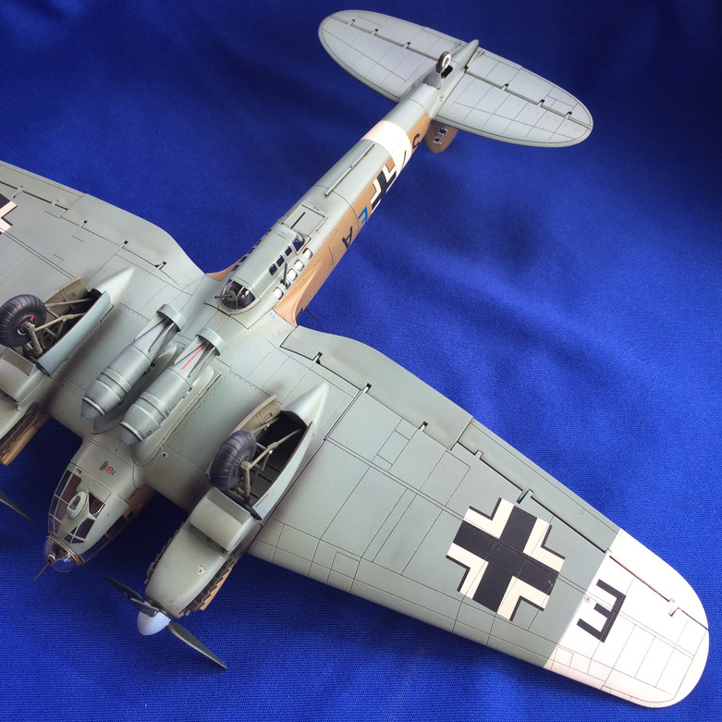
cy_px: 353
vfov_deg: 47.2
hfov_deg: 47.2
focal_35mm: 35
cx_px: 331
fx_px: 826
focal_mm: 4.15
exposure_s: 1/209
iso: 32
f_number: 2.2
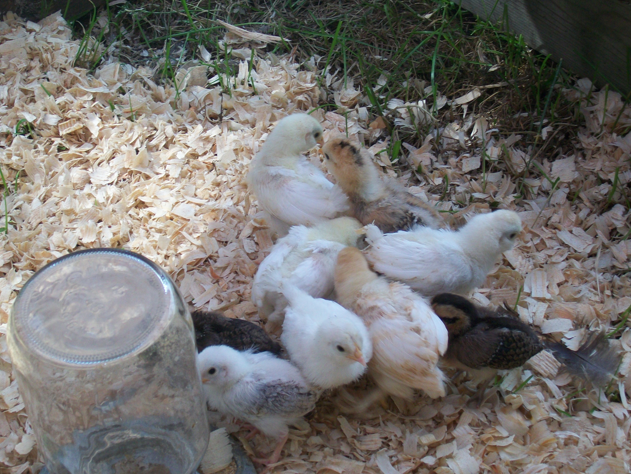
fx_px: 1422
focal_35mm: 78
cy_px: 225
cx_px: 284
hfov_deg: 25.0
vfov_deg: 18.9
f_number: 3.8
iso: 64
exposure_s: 1/100
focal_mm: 11.8
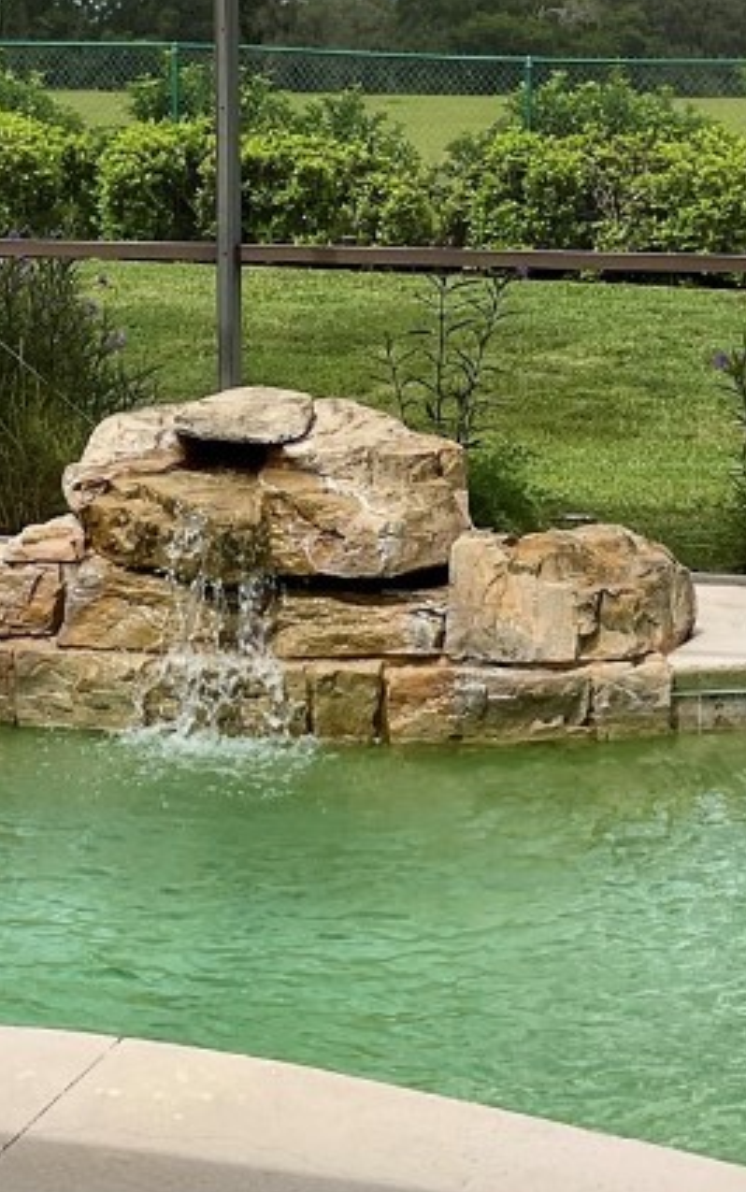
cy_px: 342
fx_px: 2405
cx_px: 395
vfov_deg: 27.6
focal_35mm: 74
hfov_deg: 17.6
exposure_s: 1/1786
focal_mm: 3
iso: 16
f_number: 1.8
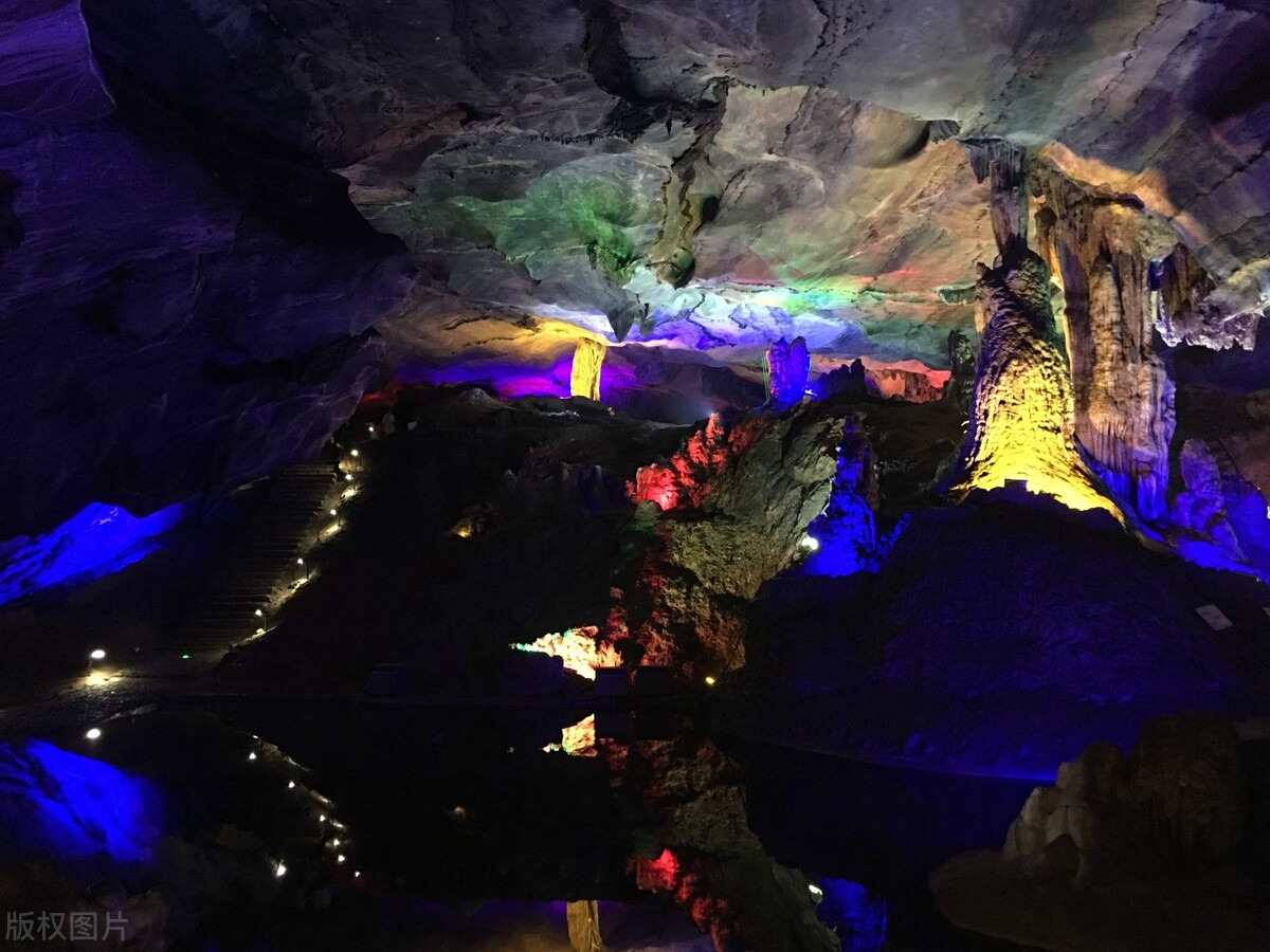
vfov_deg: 48.2
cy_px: 476
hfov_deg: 61.7
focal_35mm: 29
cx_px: 635
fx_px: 1064
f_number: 2.2
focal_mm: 4.15
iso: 250
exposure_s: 1/4
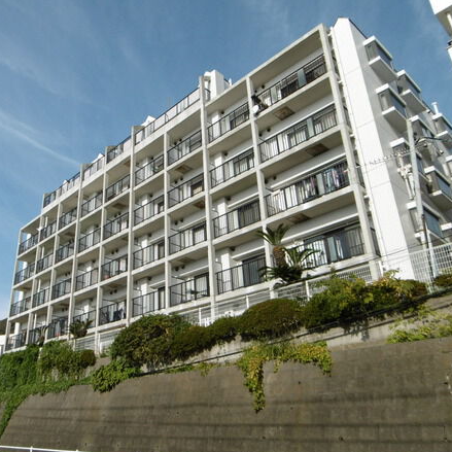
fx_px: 428
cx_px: 154
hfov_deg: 54.6
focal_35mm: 29
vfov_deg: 55.6
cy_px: 230
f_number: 7.8
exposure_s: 1/250
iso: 100
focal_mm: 4.3
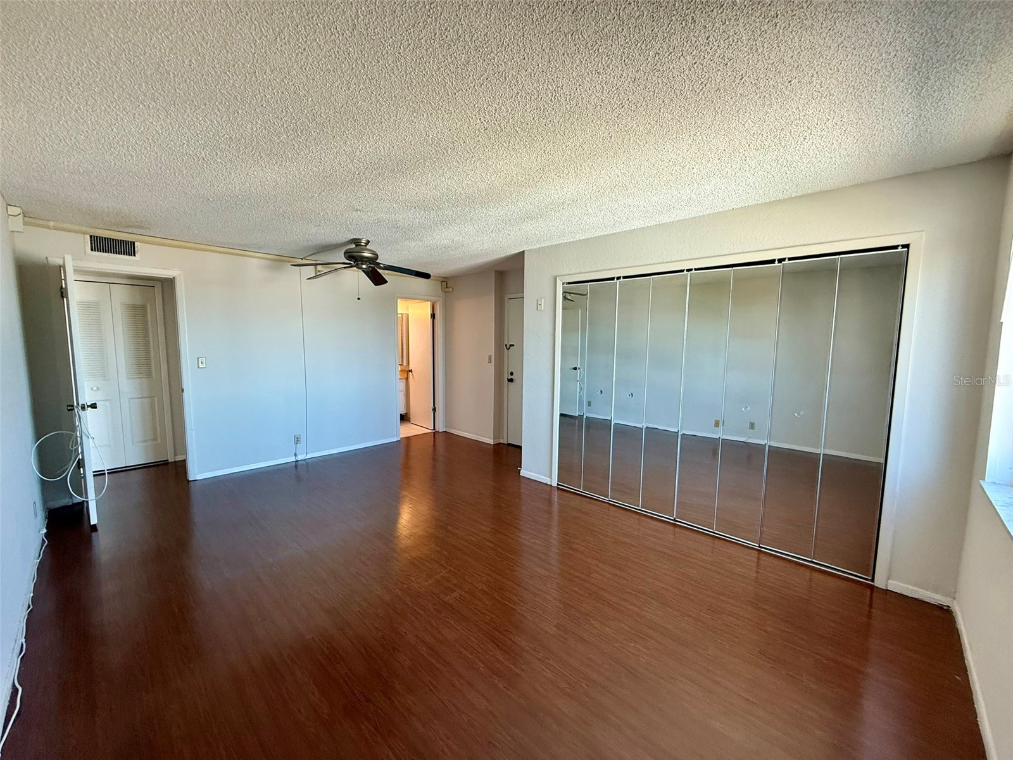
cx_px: 506
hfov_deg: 102.1
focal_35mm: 14
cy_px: 380
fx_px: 410
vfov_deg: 85.7
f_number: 2.2
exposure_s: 1/120
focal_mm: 2.22
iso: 250
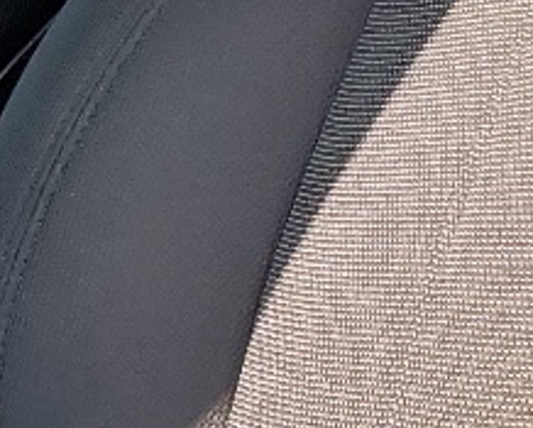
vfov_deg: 8.3
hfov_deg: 8.5
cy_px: 154
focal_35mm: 186
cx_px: -1115
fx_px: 2938
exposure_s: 1/833
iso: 50
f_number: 1.5
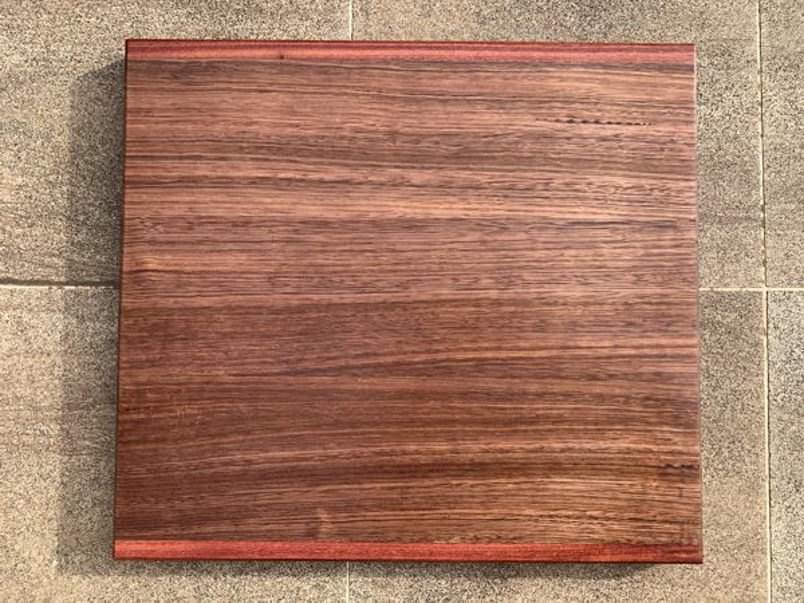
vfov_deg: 53.1
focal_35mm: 26
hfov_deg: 67.3
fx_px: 604
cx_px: 402
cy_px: 302
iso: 25
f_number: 1.8
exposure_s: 1/651
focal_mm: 4.25
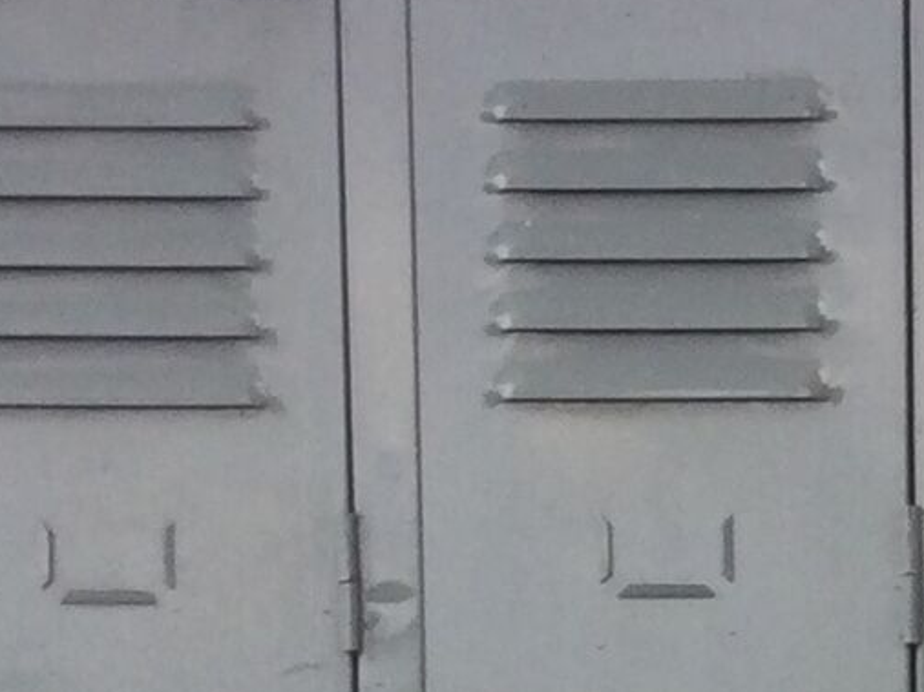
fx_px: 5336
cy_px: 1433
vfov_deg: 7.1
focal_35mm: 200
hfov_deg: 9.7
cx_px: 1244
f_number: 2.4
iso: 25
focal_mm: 3.3
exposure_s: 1/104
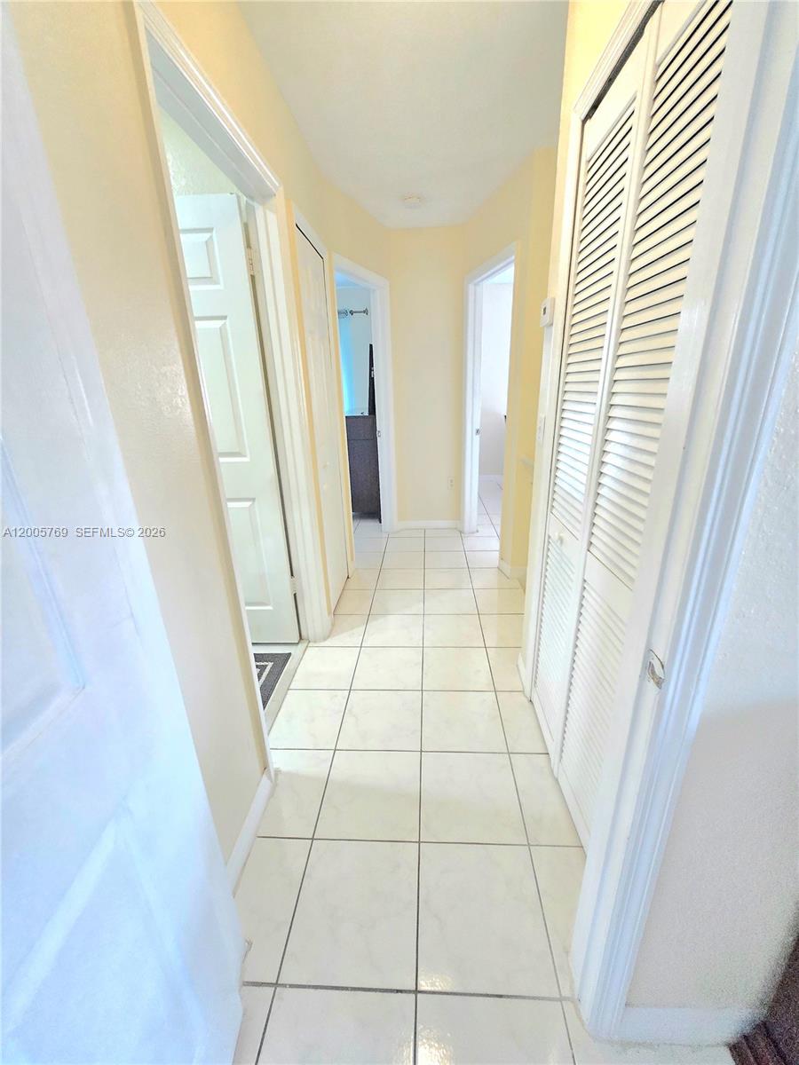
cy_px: 532
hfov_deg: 89.9
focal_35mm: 13
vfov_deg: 106.2
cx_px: 400
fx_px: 400
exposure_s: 1/60.2
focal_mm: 1.7
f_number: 2.2
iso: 500
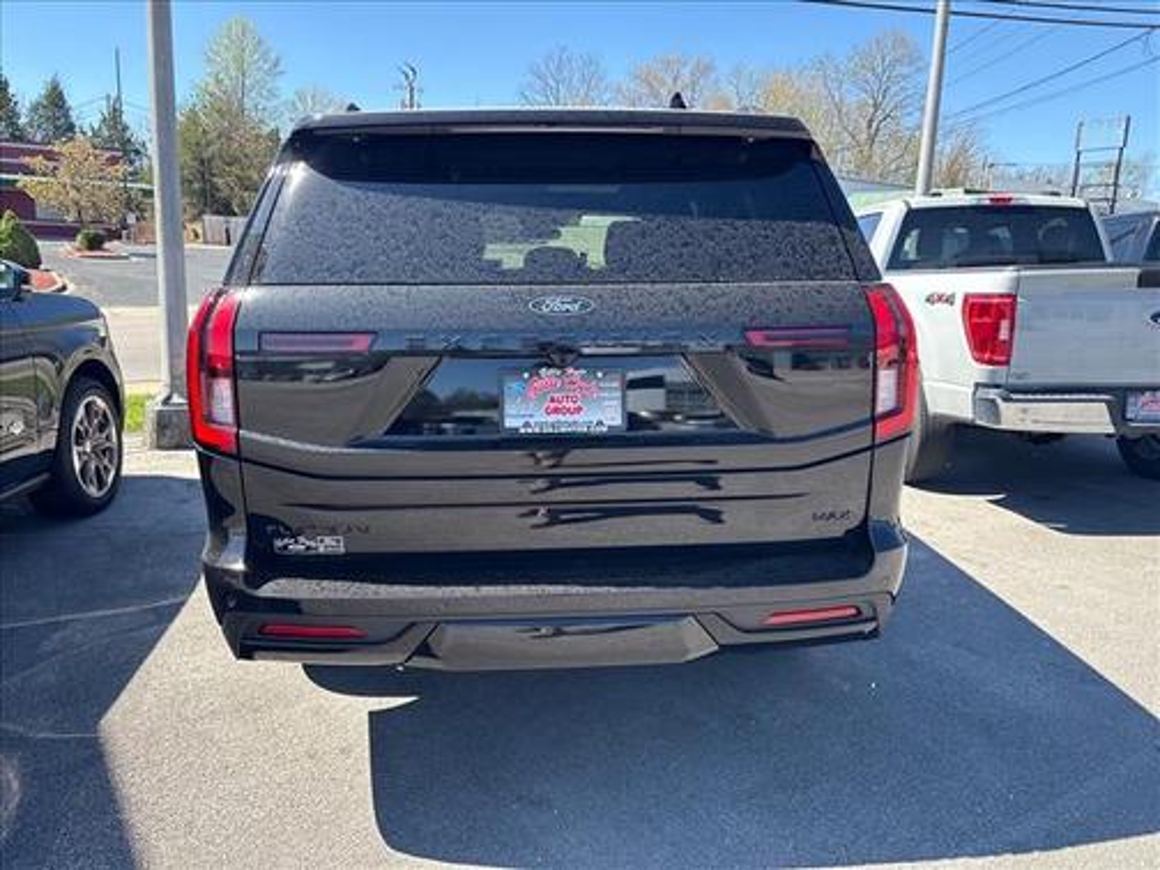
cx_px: 580
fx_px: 871
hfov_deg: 67.3
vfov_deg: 53.1
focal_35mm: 26
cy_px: 435
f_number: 1.6
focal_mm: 5.96
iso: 64
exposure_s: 1/945
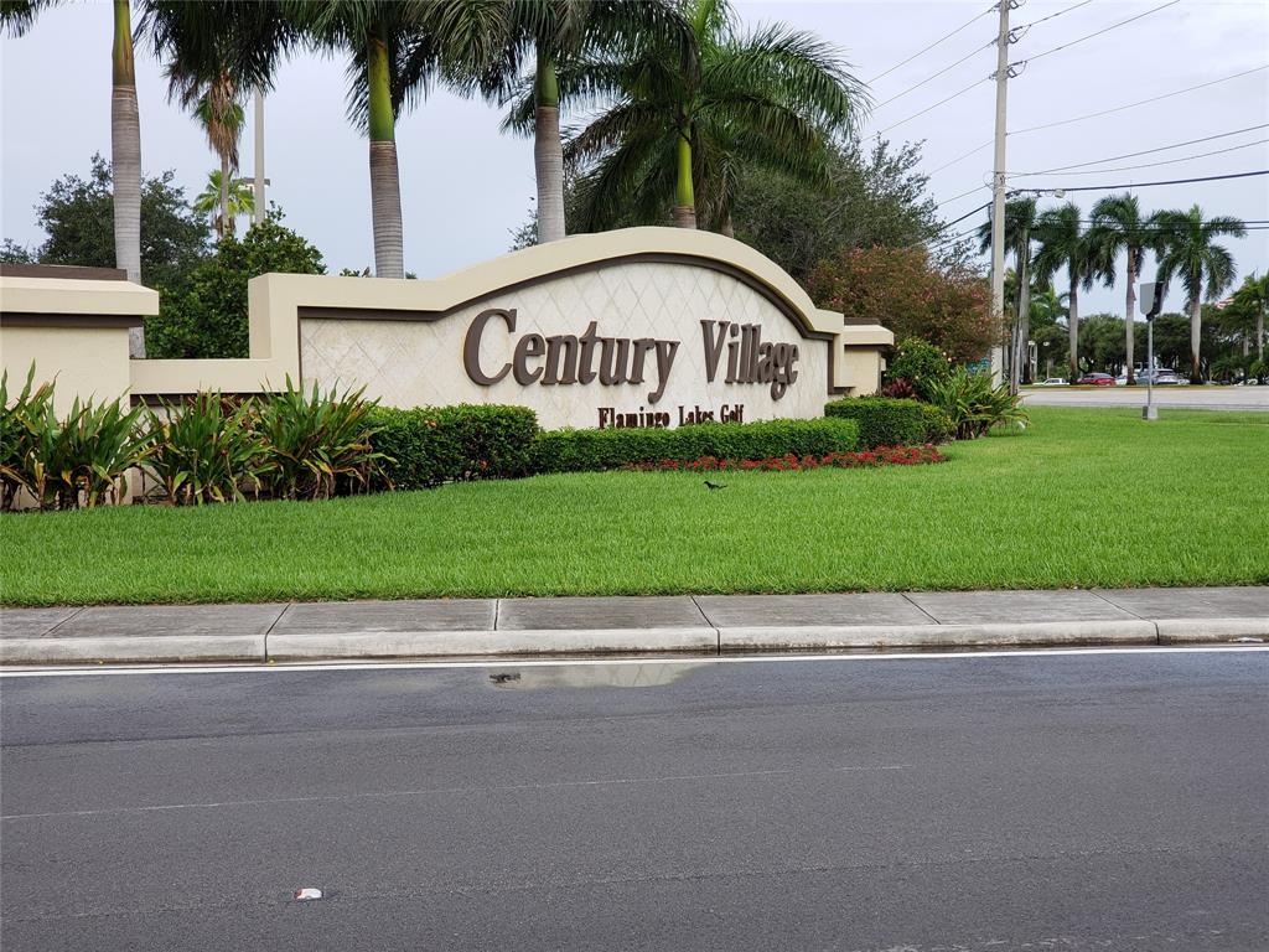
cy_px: 476
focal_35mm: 52
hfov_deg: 36.8
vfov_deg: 28.0
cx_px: 634
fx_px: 1906
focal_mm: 6
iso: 32
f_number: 2.4
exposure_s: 1/401
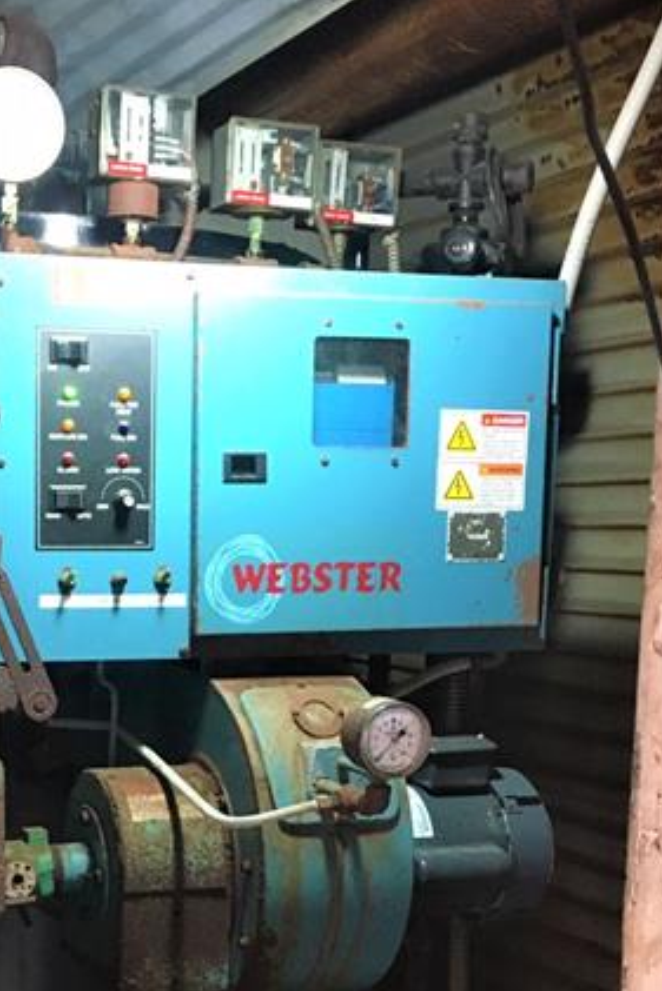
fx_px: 1516
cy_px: 770
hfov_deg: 24.2
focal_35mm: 55
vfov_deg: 35.3
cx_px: 108
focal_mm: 4.15
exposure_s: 1/30
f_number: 2.2
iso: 160
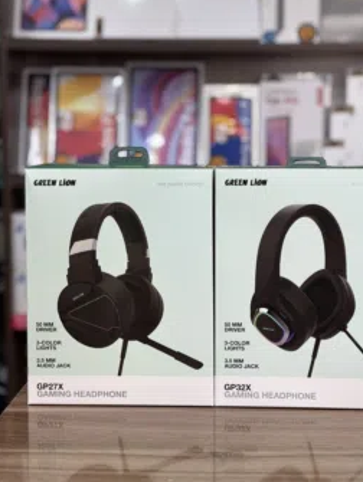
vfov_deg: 31.1
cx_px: 213
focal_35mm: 62
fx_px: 865
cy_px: 212
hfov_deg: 23.7
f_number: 1.6
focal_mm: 5.96
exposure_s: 1/100
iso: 40
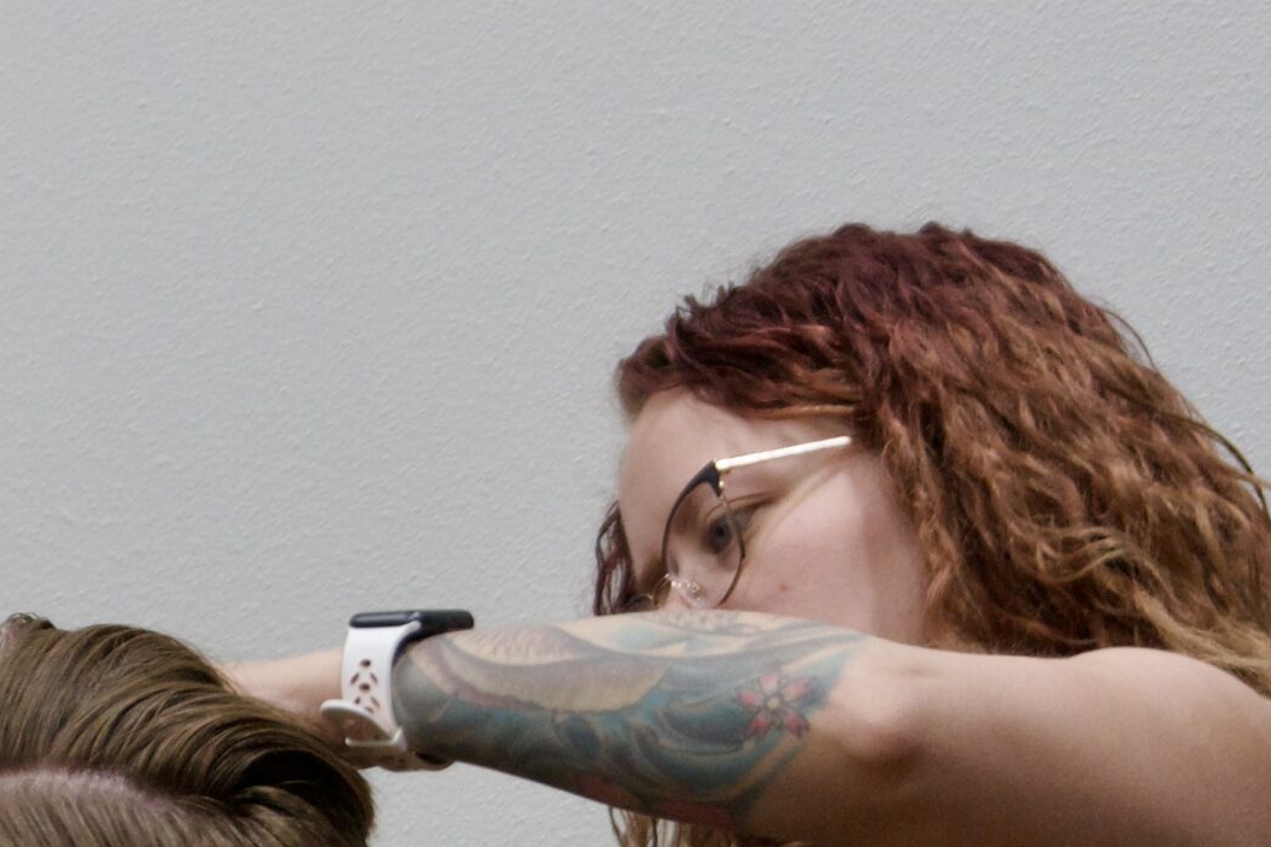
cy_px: 945
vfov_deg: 5.4
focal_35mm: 255
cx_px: 350
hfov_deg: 8.1
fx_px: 9004
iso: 800
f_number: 5.6
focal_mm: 70
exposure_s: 1/30
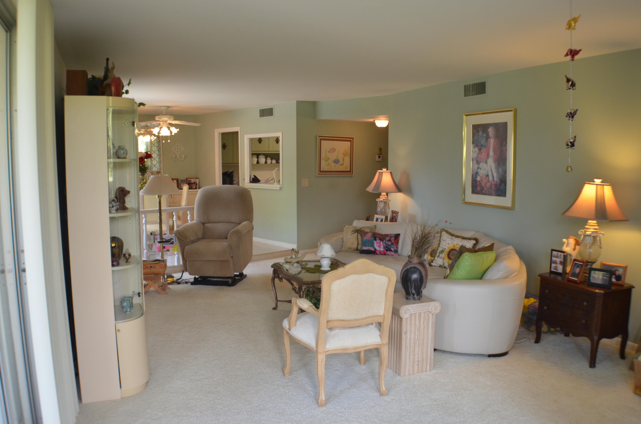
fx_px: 693
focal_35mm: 39
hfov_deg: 49.6
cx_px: 320
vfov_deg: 34.1
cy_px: 212
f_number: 4.2
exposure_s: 1/60
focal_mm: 26
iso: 640
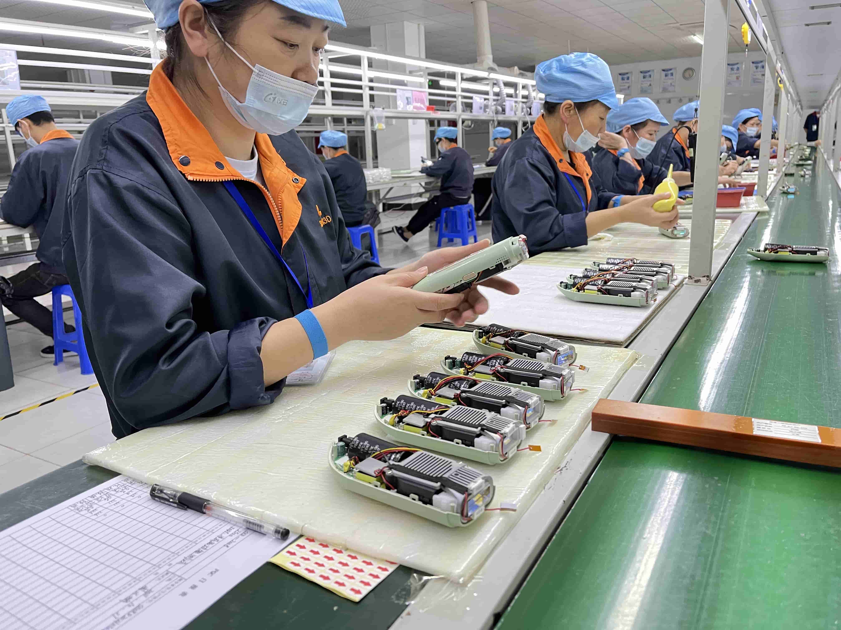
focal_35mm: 26
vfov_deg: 53.1
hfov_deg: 67.3
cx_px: 420
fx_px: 632
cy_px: 315
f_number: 1.6
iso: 200
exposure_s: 1/50
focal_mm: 5.1
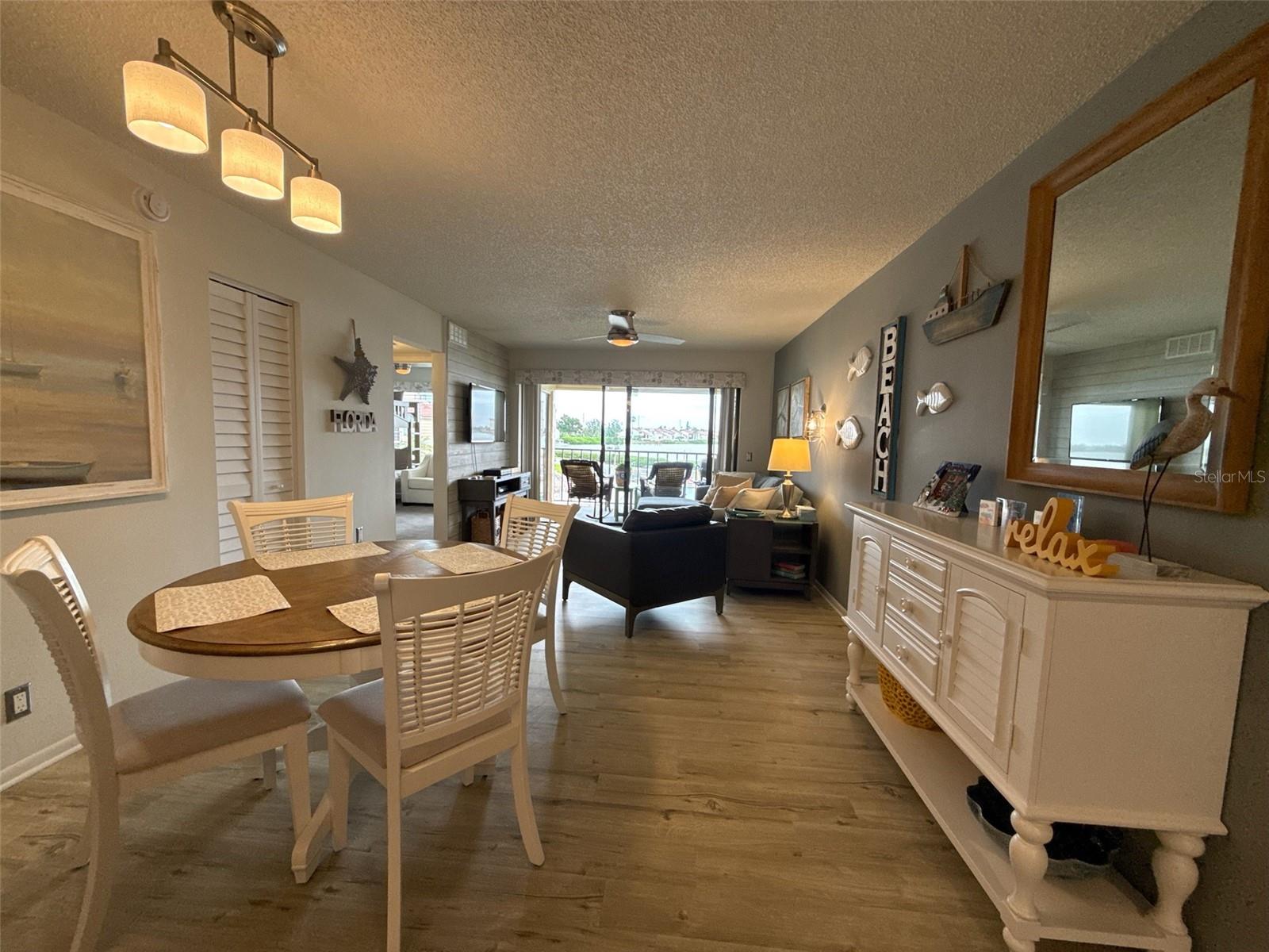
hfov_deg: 102.1
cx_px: 634
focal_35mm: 14
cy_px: 476
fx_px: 513
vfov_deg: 85.7
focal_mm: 2.22
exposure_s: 1/120
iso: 125
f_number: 2.2
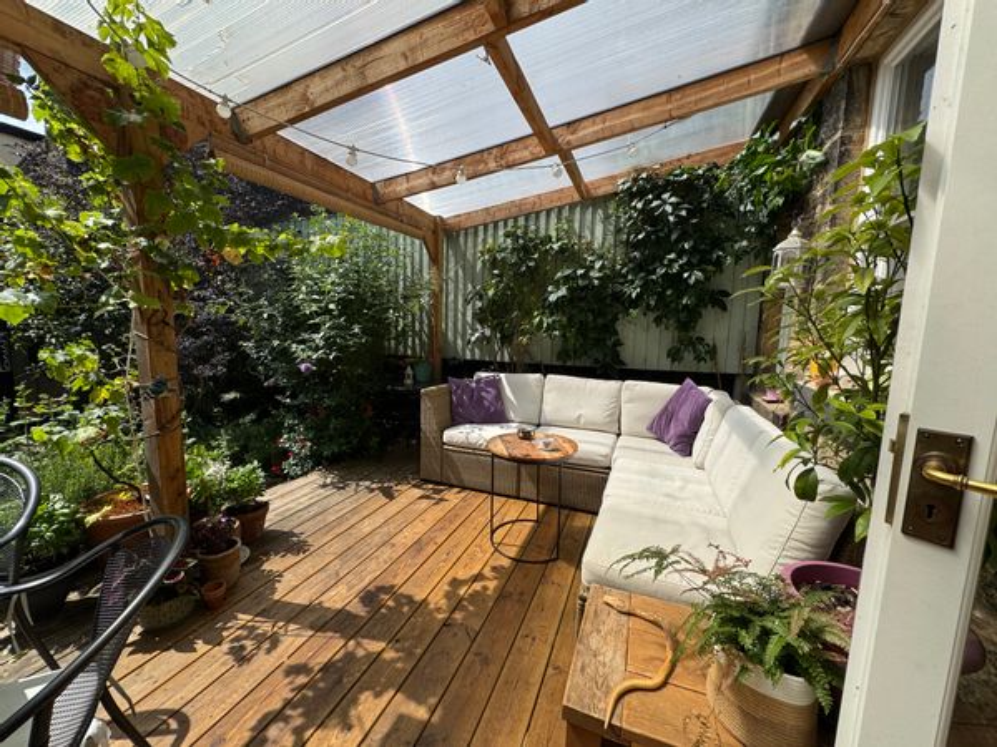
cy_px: 374
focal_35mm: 14
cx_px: 498
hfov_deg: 102.1
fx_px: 403
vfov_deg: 85.7
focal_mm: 2.22
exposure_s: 1/2494
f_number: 2.2
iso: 50
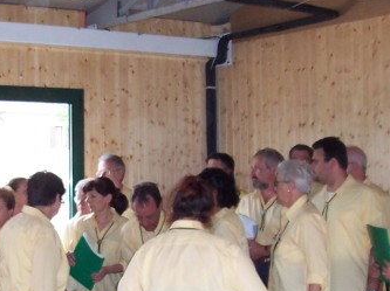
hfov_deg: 21.8
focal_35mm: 89
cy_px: 243
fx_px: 1002
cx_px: 90
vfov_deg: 16.4
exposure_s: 1/60
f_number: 2.8
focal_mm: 5.6
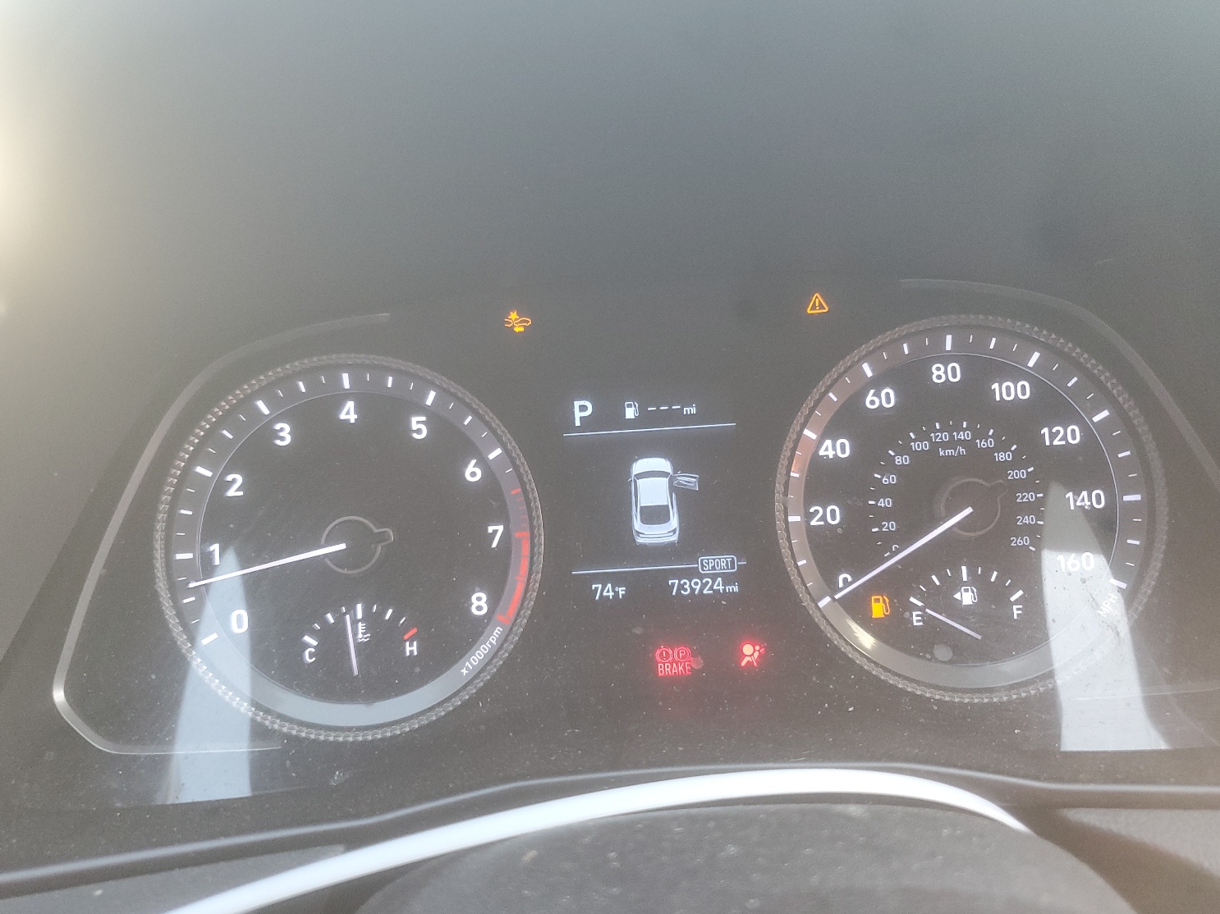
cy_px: 491
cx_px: 577
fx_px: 987
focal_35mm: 28
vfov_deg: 49.7
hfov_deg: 63.4
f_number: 1.5
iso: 99
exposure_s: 1/60.2
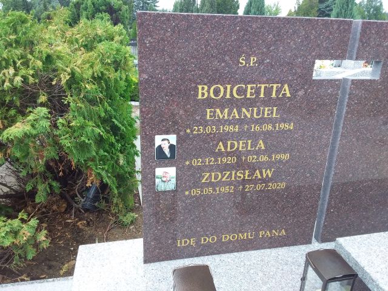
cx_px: 194
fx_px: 314
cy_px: 146
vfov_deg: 49.7
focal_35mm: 28
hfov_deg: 63.4
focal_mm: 2.91
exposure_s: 1/174
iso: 40
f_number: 1.9
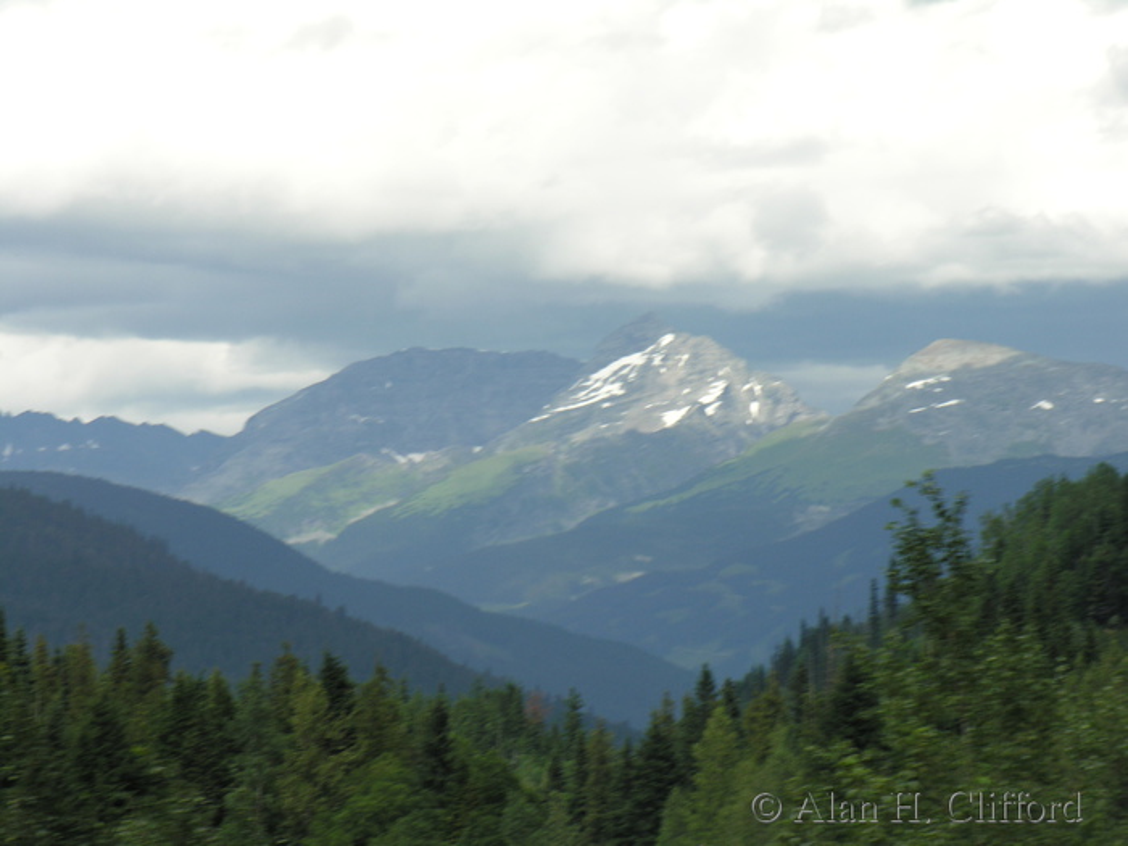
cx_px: 564
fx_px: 6810
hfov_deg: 9.5
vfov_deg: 7.1
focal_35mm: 209
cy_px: 423
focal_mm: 53.3
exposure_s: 1/150
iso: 50
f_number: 6.7
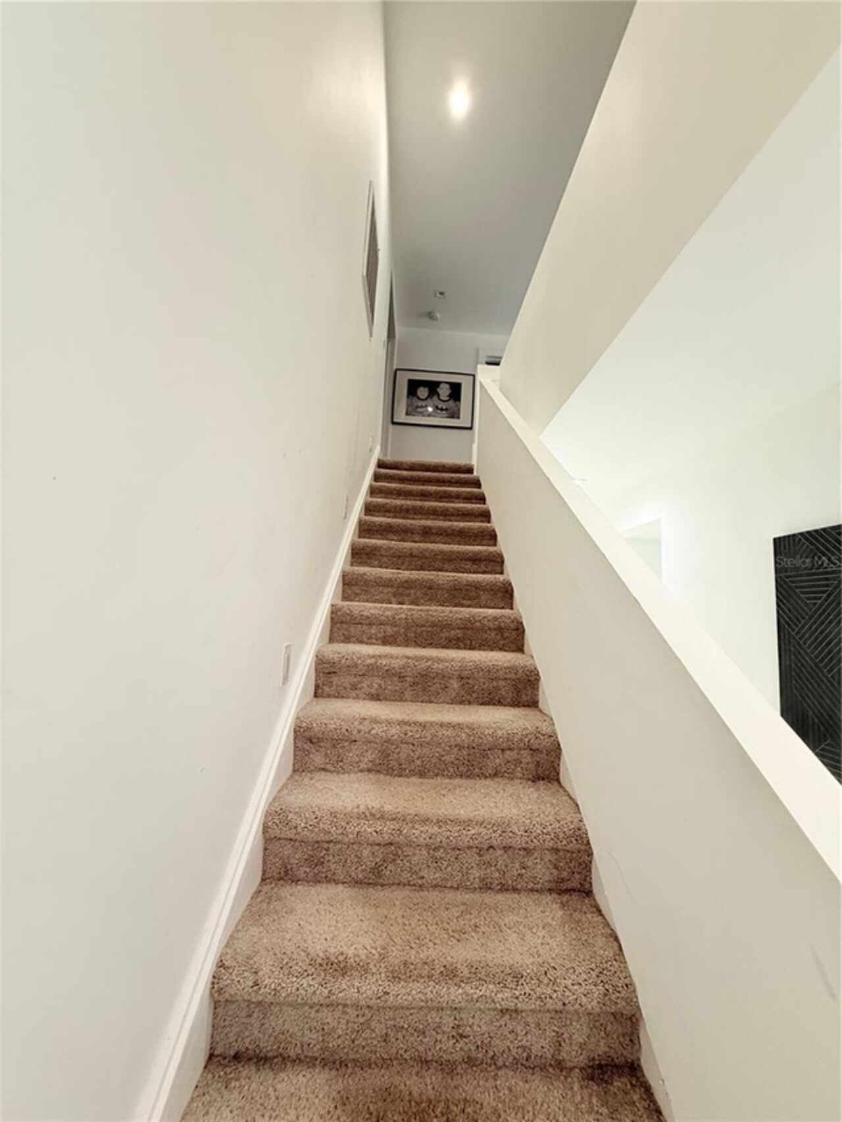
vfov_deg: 102.1
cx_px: 421
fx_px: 454
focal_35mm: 14
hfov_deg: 85.7
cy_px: 561
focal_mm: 2.22
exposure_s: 1/120
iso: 320
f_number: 2.2
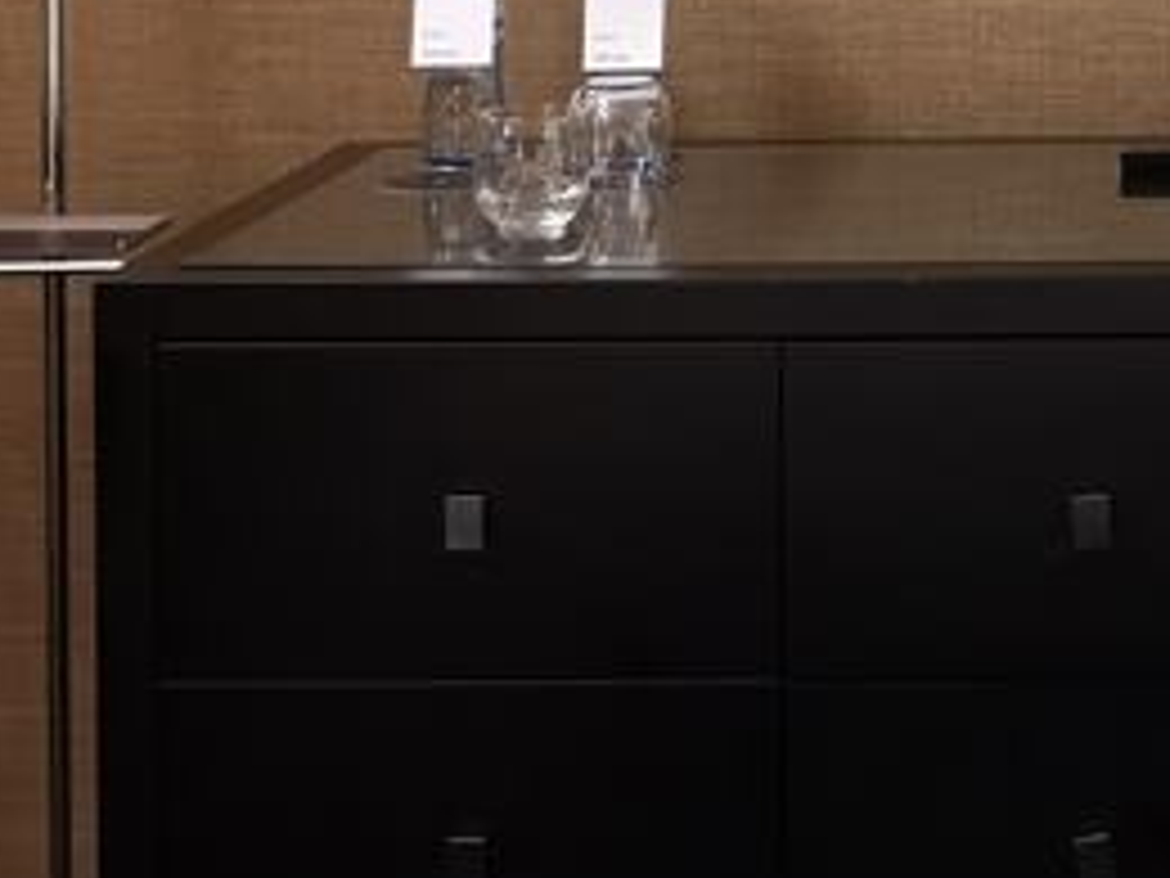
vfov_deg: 16.7
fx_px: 2805
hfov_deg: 22.3
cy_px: -297
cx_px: 1260
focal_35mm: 83
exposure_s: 1/20
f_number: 1.8
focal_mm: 3.95
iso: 640
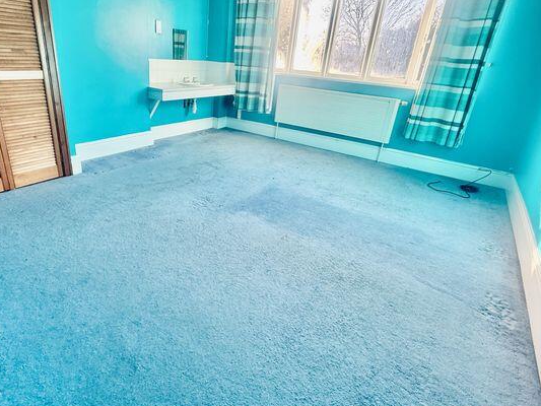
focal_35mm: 21
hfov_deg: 78.6
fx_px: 328
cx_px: 233
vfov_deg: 63.4
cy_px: 189
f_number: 2.2
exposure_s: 1/99
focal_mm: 2.22
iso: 100
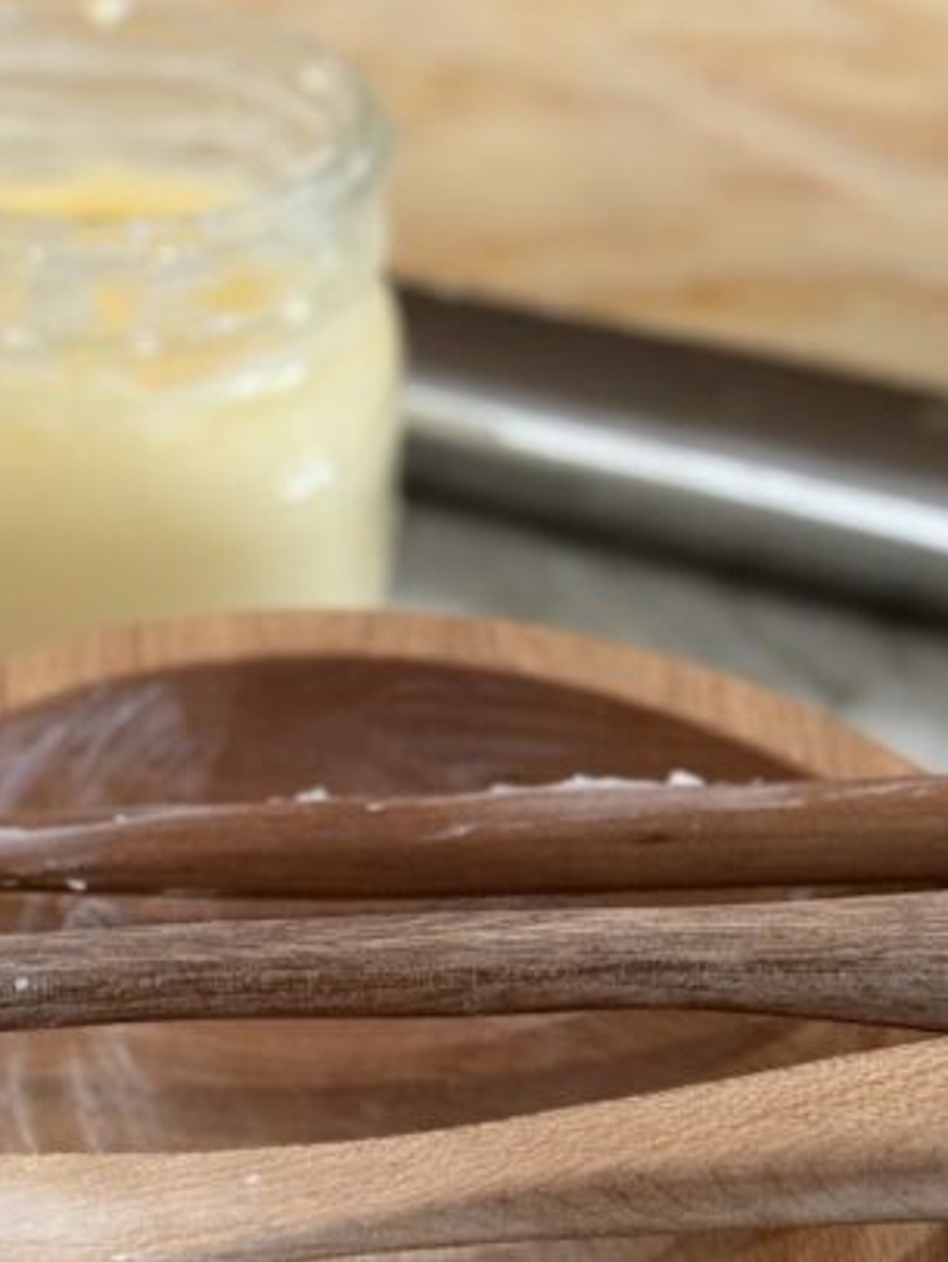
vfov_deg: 16.2
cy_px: 839
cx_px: -186
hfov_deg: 12.0
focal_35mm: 121
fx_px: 4414
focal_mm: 6.76
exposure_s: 1/40
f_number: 1.78
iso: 200
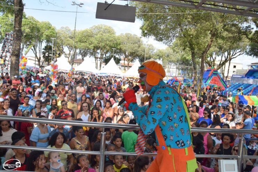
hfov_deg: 67.4
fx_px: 194
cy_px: 86
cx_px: 129
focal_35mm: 27
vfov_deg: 47.9
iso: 220
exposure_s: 1/250
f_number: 8
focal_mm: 18
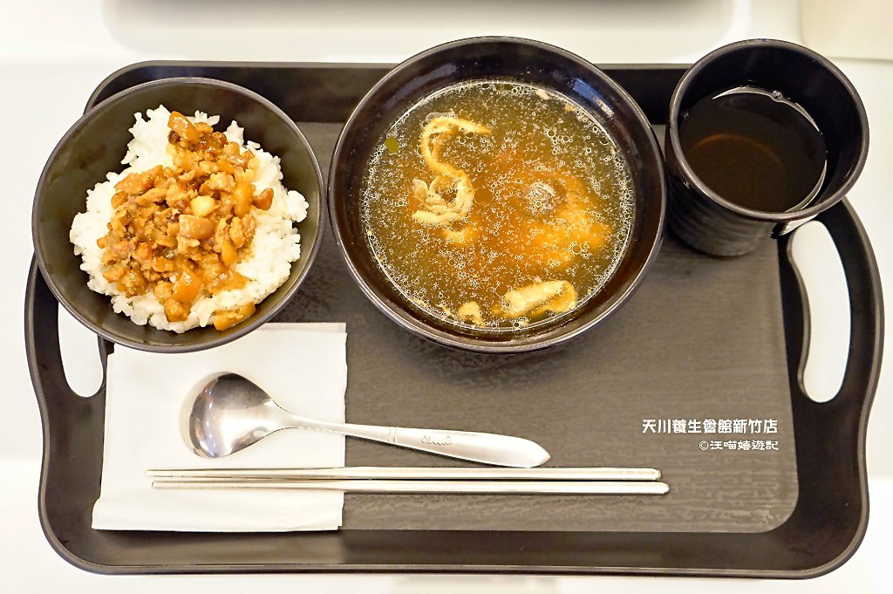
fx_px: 967
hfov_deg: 49.6
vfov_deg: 34.2
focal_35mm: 39
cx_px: 446
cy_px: 297
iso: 4000
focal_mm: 39
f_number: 4
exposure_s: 1/60
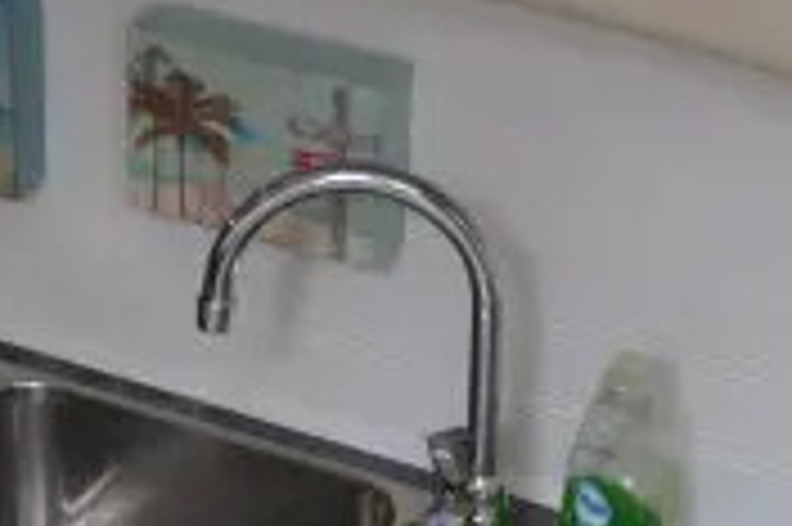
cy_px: 829
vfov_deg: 10.7
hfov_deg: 16.3
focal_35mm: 123
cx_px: -22
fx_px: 2703
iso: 400
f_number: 3.5
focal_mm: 18
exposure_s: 1/30
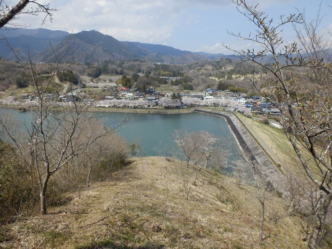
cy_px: 124
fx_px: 230
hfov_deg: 71.6
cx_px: 166
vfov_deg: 56.8
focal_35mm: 24
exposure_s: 1/160
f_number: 7.9
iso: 80
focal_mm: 4.2
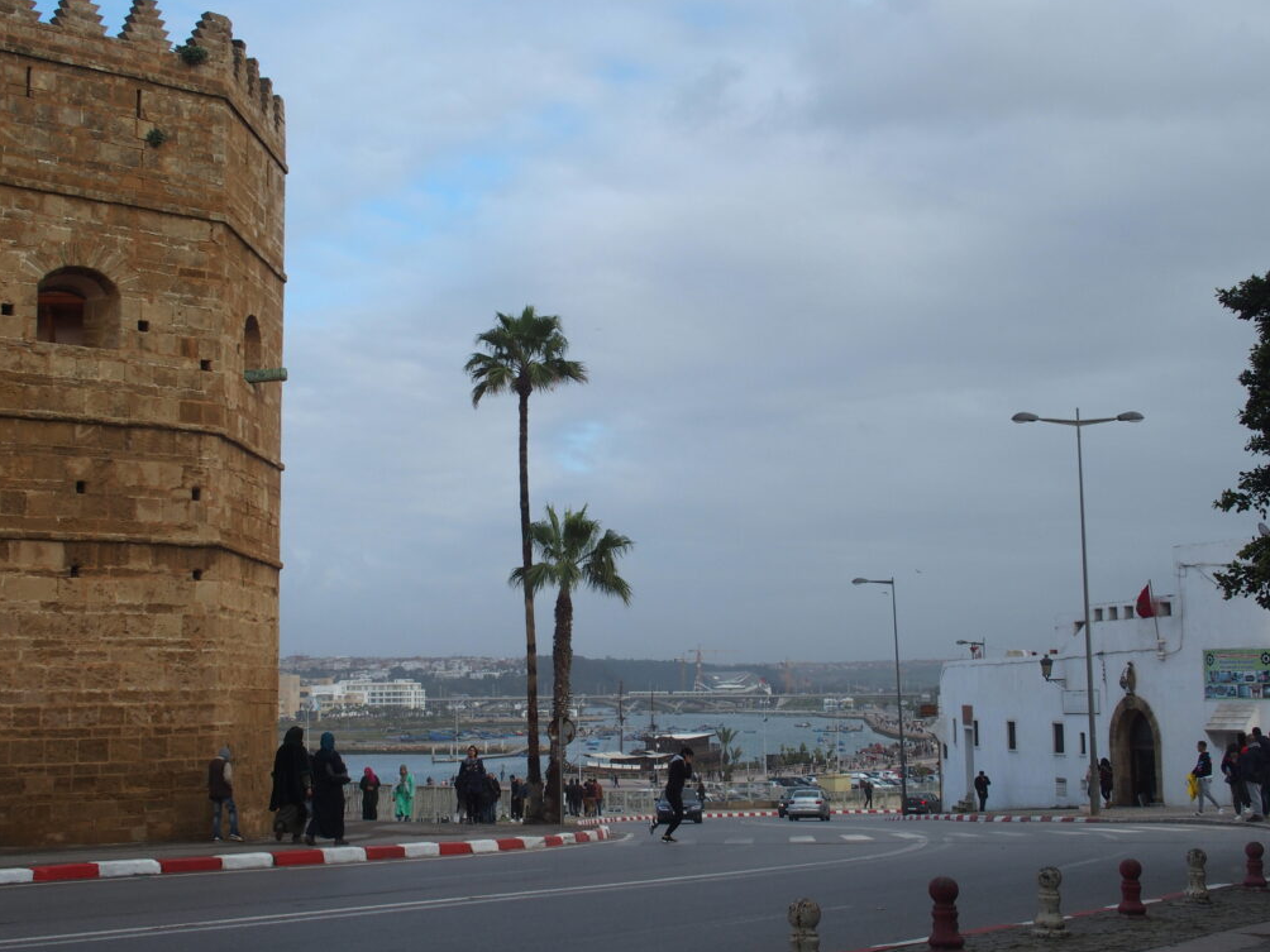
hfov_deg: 37.5
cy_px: 468
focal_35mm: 51
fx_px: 1871
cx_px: 624
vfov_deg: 28.6
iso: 100
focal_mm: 10.8
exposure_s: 1/500
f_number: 5
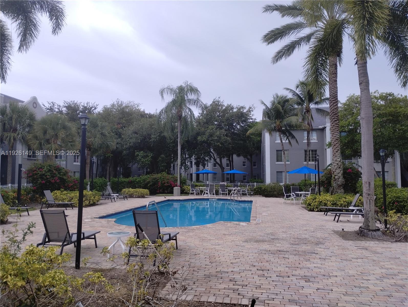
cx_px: 204
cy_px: 154
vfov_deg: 49.9
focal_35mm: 28
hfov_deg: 63.4
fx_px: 330
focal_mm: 4.27
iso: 100
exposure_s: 1/241
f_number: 1.8
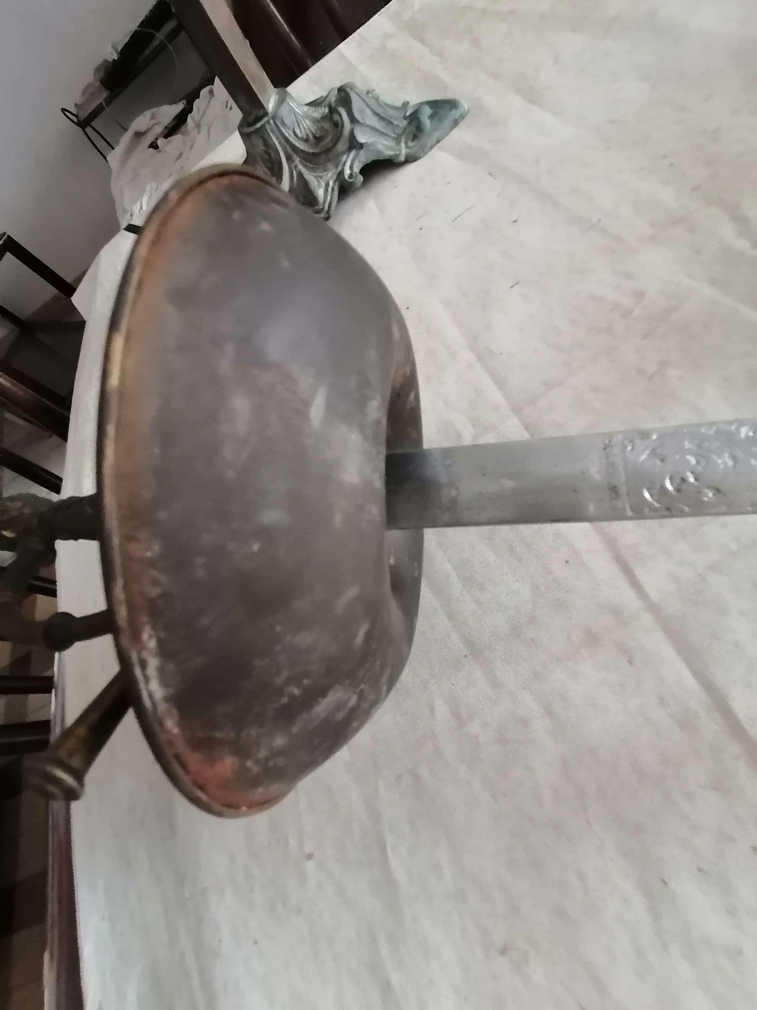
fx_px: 496
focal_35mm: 17
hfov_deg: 74.7
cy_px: 505
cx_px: 378
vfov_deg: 91.0
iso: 400
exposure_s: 1/33.3
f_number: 2.4
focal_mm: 1.78
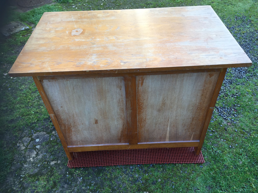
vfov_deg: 48.2
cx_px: 129
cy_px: 96
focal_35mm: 29
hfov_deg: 61.7
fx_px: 216
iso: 40
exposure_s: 1/100
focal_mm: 4.15
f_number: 2.2
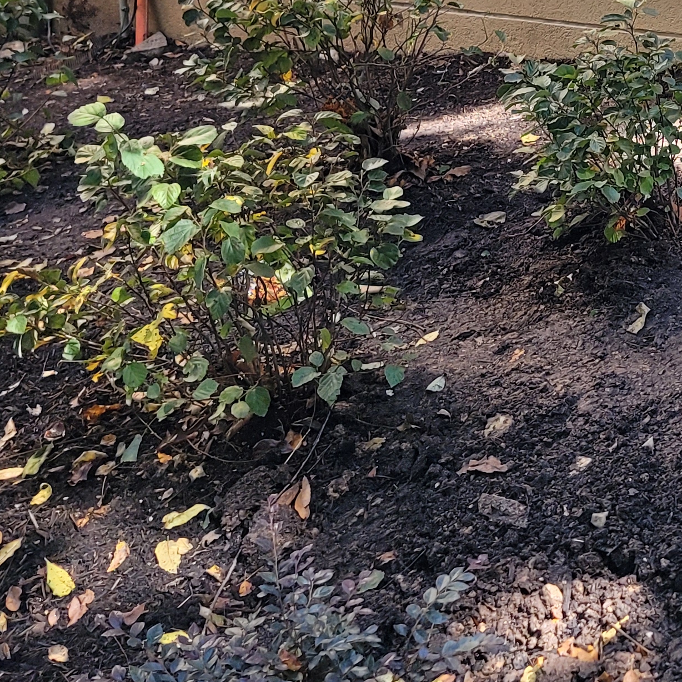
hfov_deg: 21.9
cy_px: -70
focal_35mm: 72
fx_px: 1605
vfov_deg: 22.6
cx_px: 857
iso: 160
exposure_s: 1/119
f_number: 1.8
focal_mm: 7
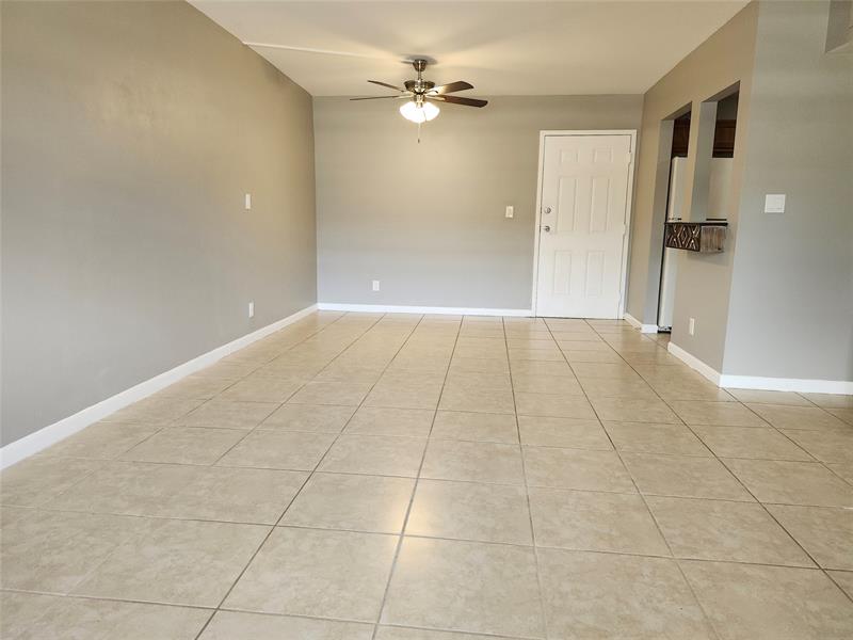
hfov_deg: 73.9
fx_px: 567
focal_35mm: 23
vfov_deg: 58.9
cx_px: 426
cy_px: 320
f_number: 1.8
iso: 125
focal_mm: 5.54
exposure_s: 1/60
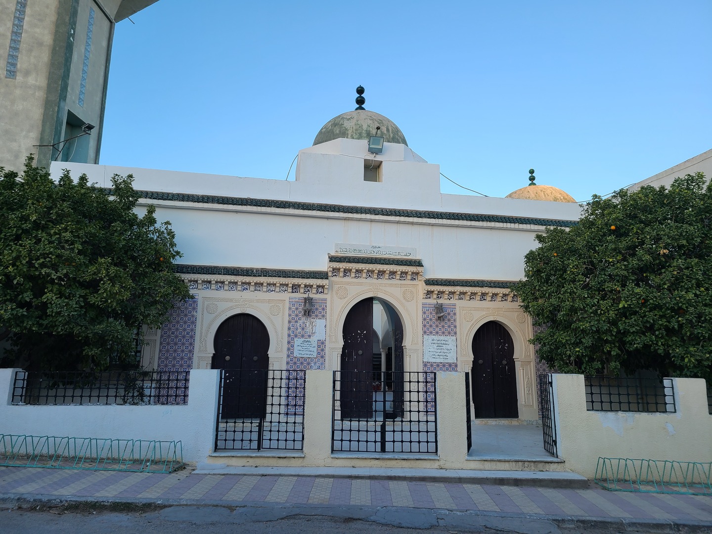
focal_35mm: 26
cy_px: 267
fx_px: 535
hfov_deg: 67.3
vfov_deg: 53.1
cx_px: 356
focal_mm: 5.4
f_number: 1.8
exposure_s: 1/363
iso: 40
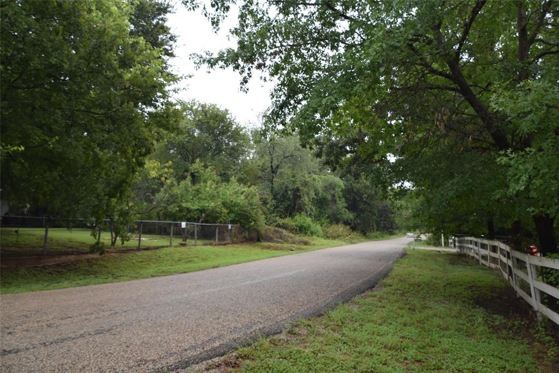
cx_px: 280
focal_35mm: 27
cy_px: 186
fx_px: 419
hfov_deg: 67.4
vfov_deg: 47.9
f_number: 5.6
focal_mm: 18
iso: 125
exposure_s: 1/125
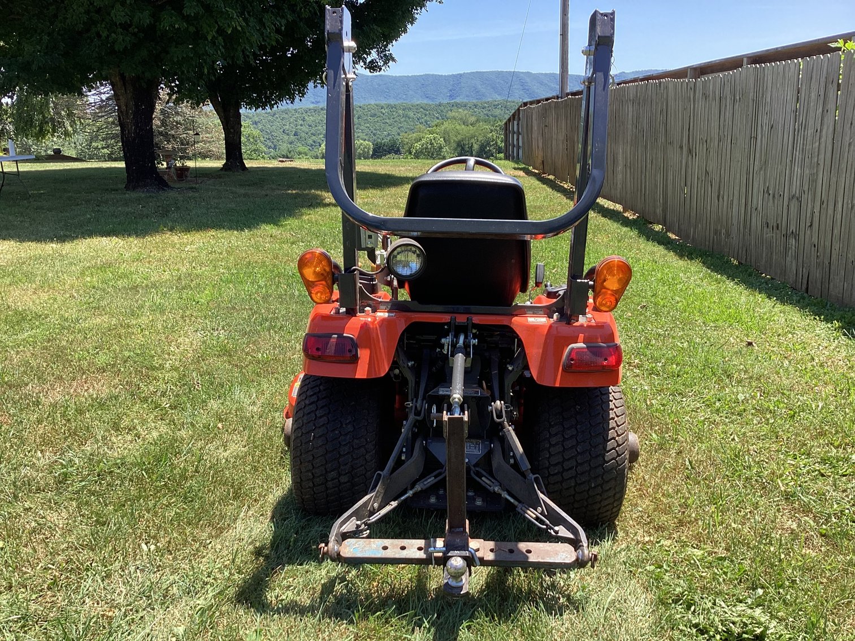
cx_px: 428
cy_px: 320
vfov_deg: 45.4
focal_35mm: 31
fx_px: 766
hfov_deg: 58.3
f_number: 2.4
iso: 25
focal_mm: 3.3
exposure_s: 1/316
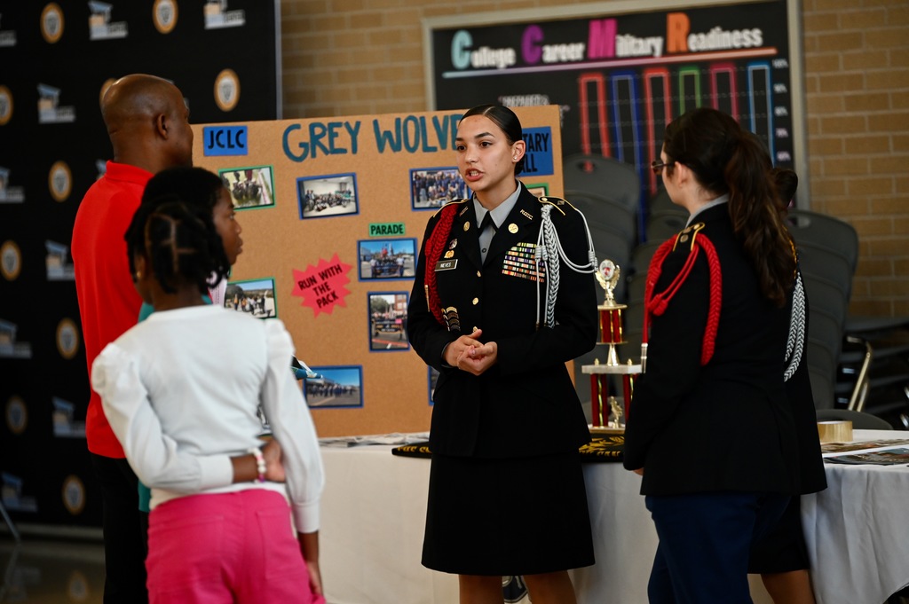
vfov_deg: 8.6
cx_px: 454
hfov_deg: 12.8
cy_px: 302
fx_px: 4037
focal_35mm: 160
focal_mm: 160
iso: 1600
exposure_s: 1/250
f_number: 2.8
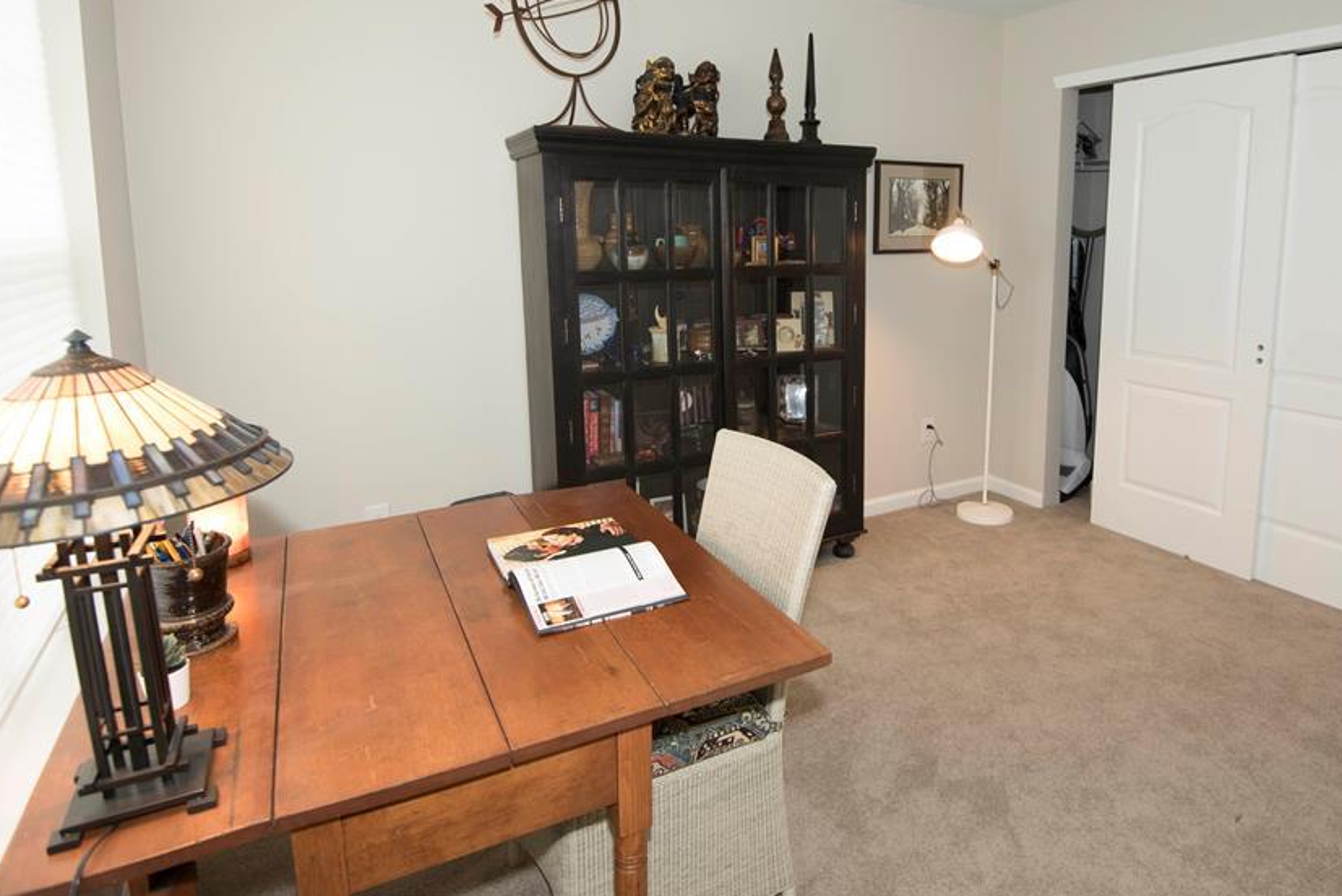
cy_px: 351
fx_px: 783
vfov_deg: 59.0
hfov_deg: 80.7
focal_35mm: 21
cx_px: 765
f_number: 5
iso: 640
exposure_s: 1/60
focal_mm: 16
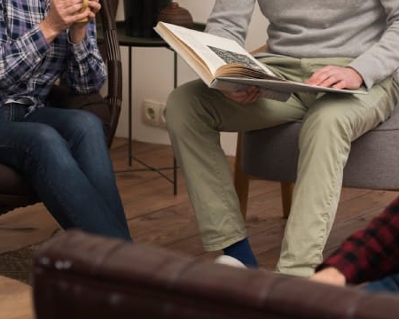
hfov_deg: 11.5
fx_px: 1972
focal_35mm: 167
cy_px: 35
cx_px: 326
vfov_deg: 9.2
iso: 320
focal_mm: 80
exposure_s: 1/160
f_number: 4.5
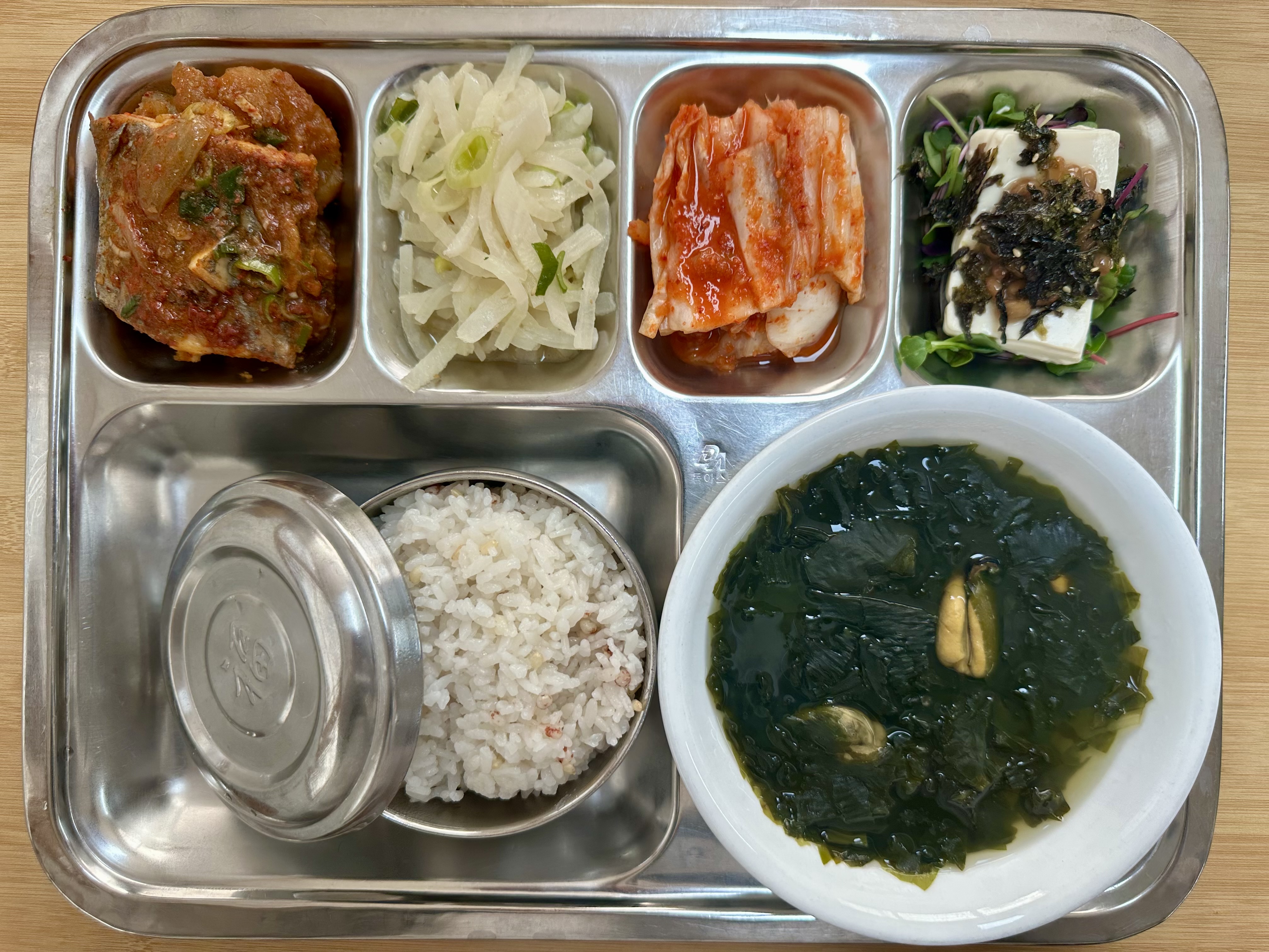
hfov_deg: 71.6
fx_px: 880
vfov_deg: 56.8
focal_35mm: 24
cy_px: 476
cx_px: 634
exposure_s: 1/120
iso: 80
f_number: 1.78
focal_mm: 6.86
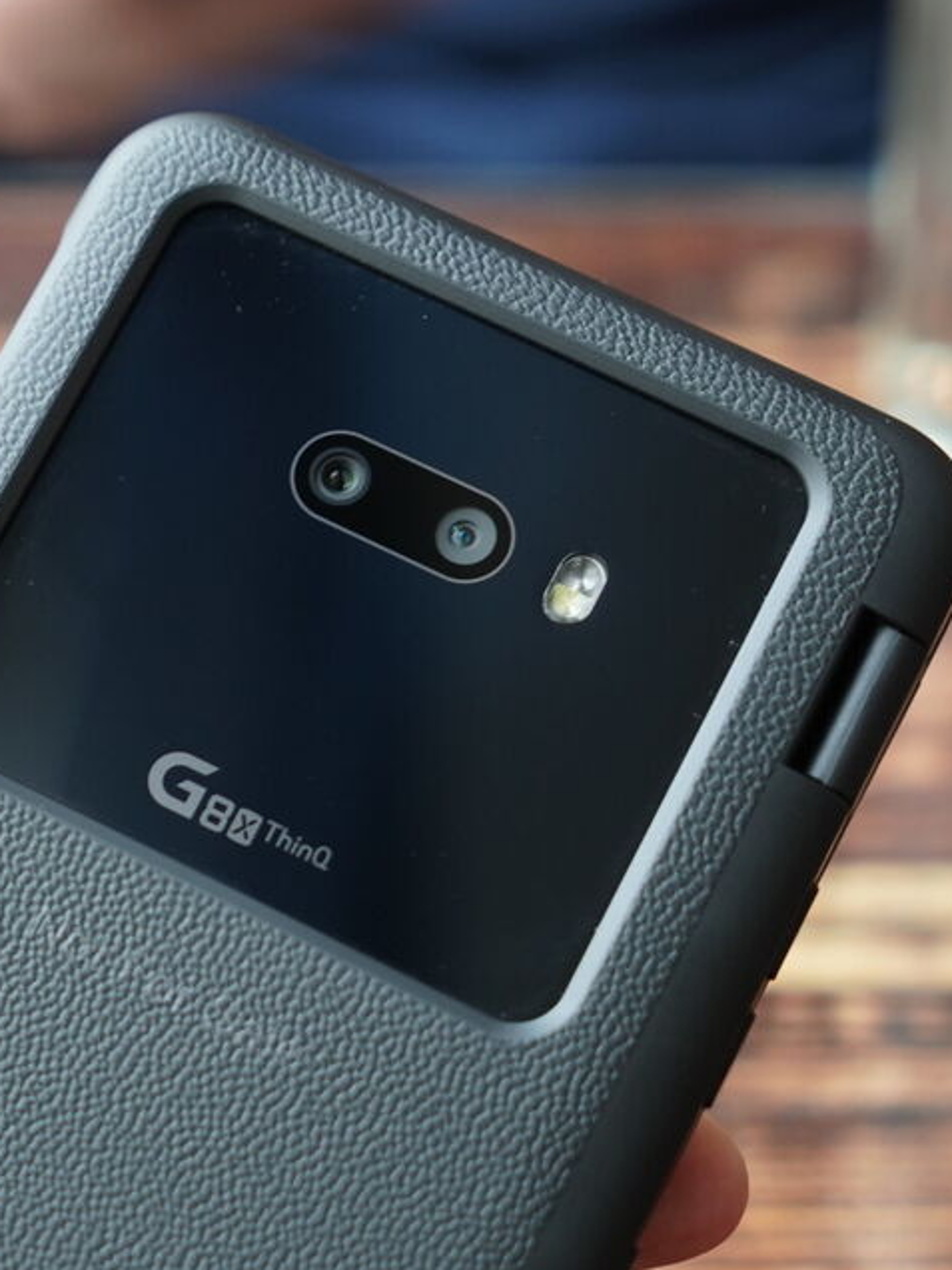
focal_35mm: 77
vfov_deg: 25.3
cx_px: 229
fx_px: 2824
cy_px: 633
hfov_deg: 19.0
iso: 1250
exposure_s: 1/200
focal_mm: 53
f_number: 4
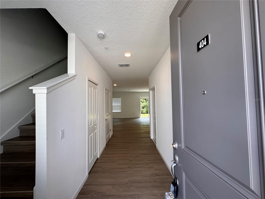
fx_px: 107
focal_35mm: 14
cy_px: 100
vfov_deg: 85.7
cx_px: 132
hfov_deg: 102.1
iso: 50
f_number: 2.2
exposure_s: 1/120
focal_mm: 2.22
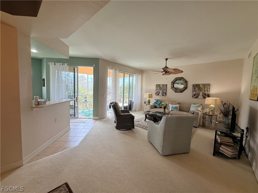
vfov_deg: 85.7
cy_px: 96
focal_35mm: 14
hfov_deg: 102.1
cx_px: 129
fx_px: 104
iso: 80
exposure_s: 1/120
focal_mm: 2.22
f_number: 2.2
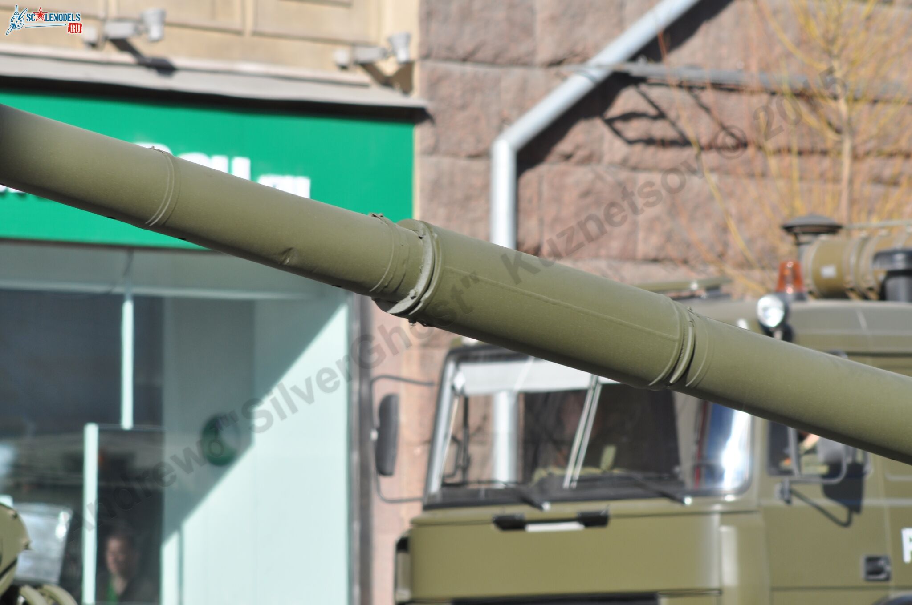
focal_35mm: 315
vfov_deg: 4.4
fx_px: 7970
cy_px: 302
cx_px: 456
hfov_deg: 6.5
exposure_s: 1/320
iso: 200
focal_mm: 210
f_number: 8
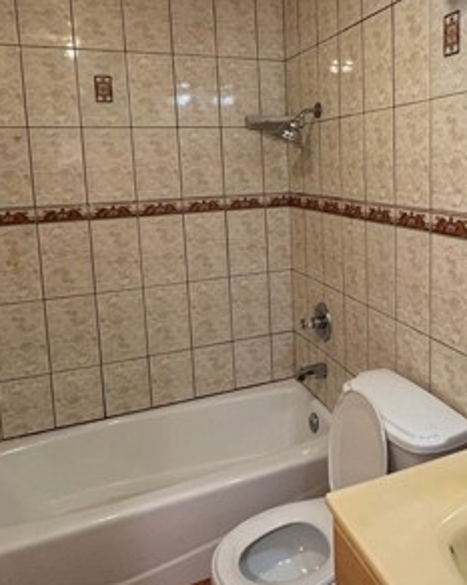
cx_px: 327
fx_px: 519
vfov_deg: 58.0
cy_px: 216
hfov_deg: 47.3
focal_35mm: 30
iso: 160
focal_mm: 2.22
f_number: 2.2
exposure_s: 1/60
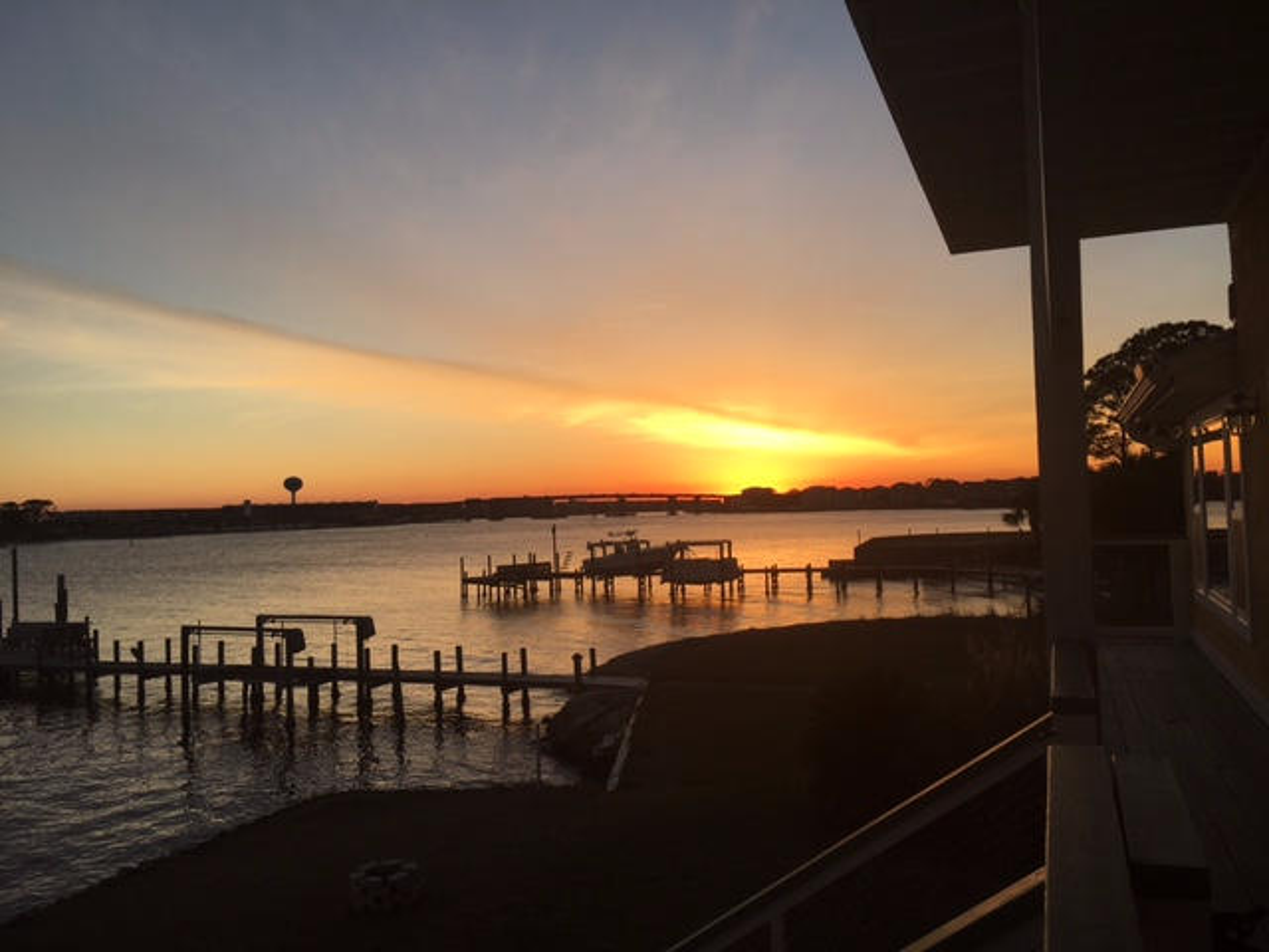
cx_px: 634
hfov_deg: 61.7
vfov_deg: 48.2
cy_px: 476
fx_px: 1063
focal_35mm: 29
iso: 25
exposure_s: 1/450
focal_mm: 4.15
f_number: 2.2
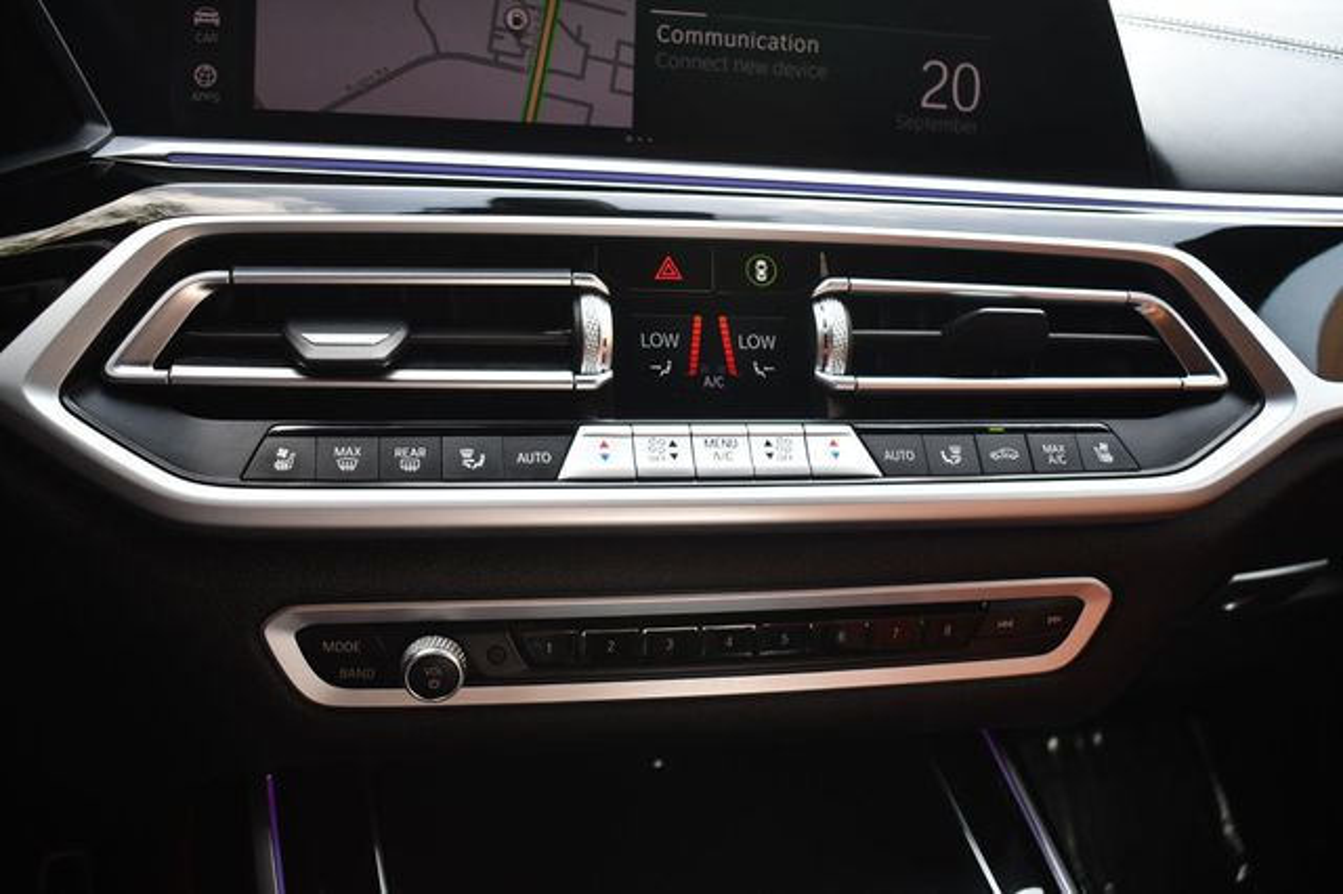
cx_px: 672
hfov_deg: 53.2
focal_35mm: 36
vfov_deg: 36.8
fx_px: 1342
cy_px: 447
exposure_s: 1/250
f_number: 3.8
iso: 500
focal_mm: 24
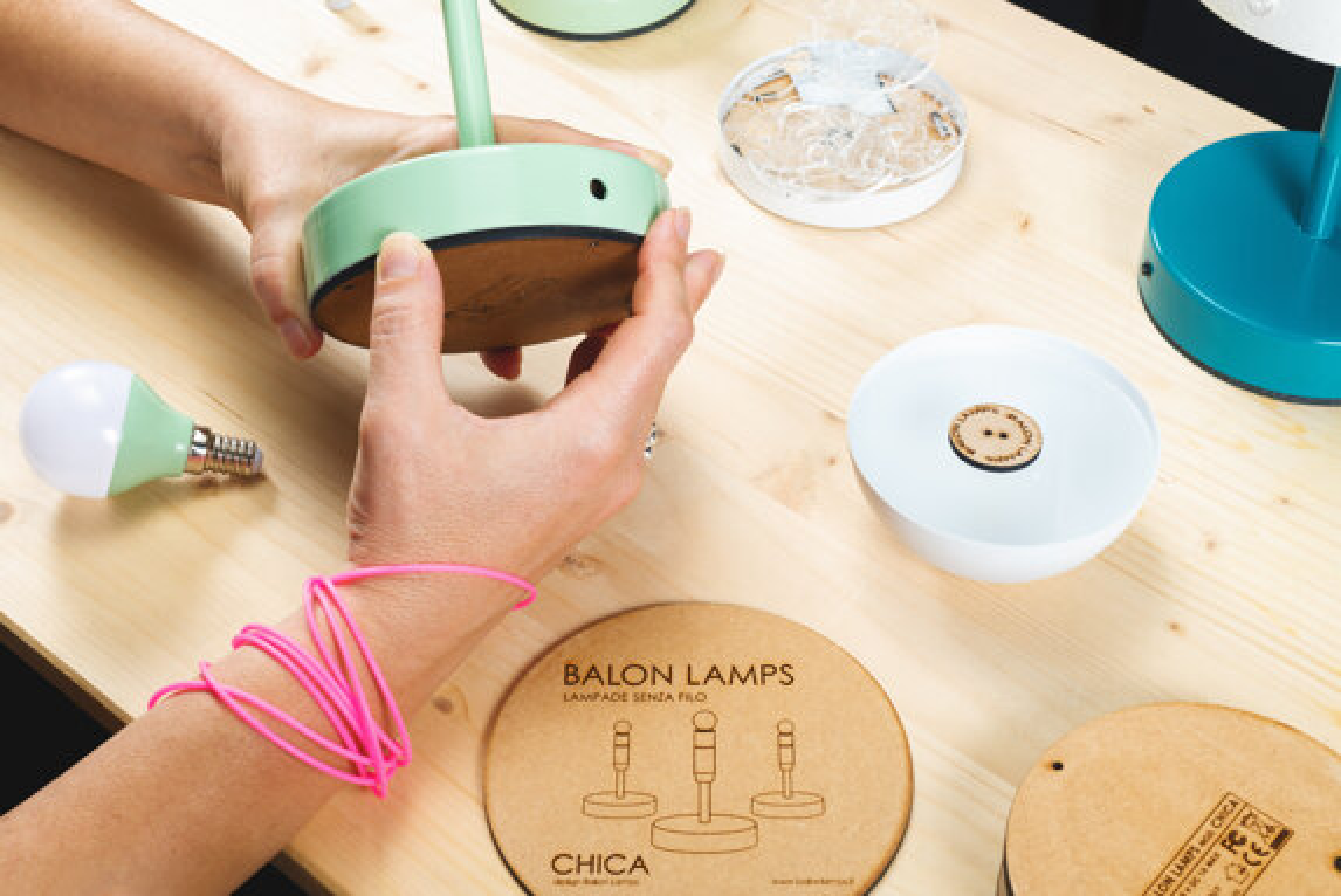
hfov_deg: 39.6
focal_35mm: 50
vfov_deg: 27.0
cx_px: 670
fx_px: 1864
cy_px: 448
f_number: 11
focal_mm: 50
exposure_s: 1/100
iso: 100
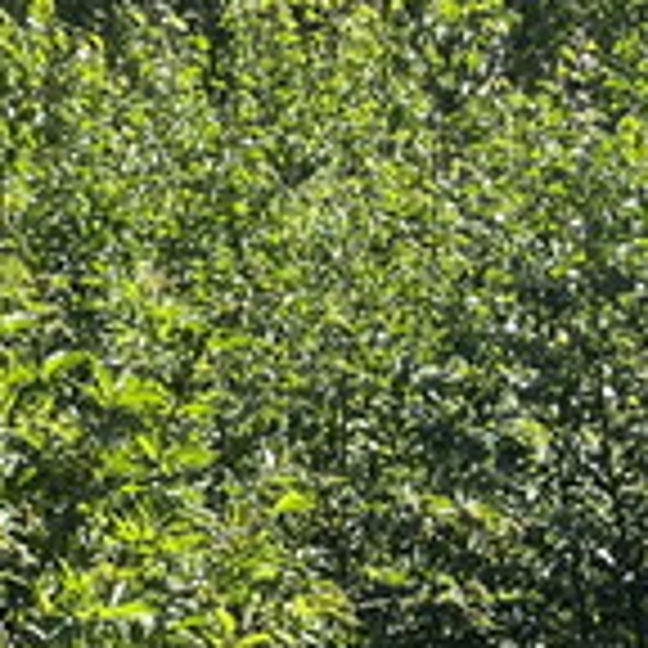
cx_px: -882
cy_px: -202
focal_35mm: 153
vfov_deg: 11.1
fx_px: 3240
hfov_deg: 10.0
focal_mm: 5.1
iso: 50
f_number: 1.6
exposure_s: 1/1294
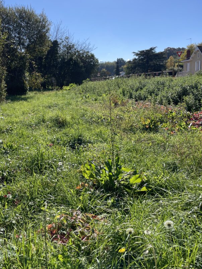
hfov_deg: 42.8
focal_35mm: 33
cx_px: 86
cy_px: 115
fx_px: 257
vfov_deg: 55.1
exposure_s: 1/4132
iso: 32
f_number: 1.6
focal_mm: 4.2
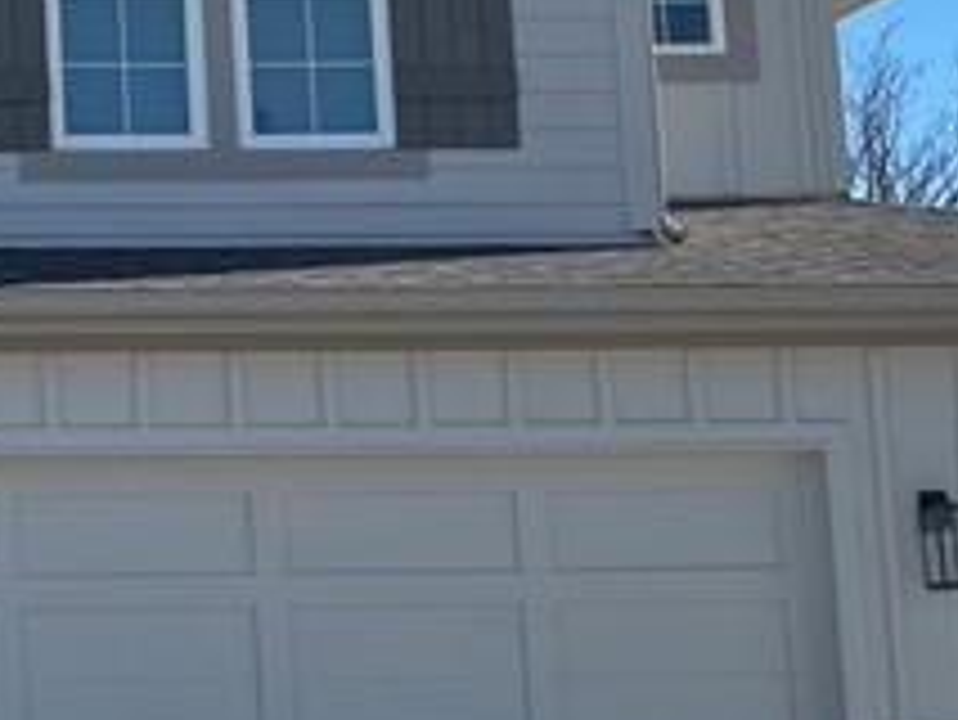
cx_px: -535
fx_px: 3461
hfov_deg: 14.5
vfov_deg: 11.9
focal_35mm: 125
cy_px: 274
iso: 50
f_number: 1.6
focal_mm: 5.1
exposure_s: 1/2967
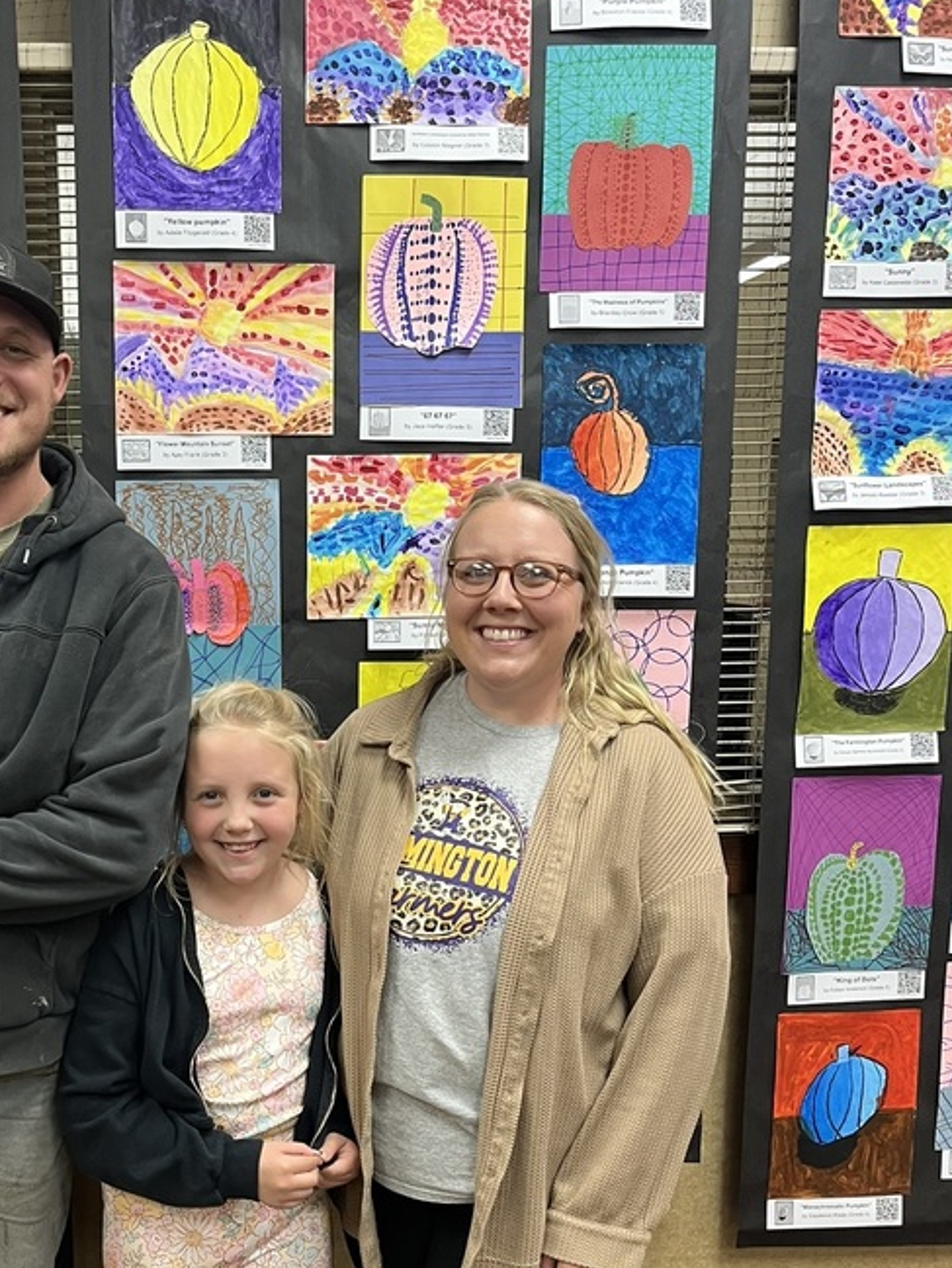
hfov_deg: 34.4
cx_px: 240
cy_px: 817
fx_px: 1503
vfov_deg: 45.3
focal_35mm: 41
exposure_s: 1/60
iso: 125
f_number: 1.6
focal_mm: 5.1
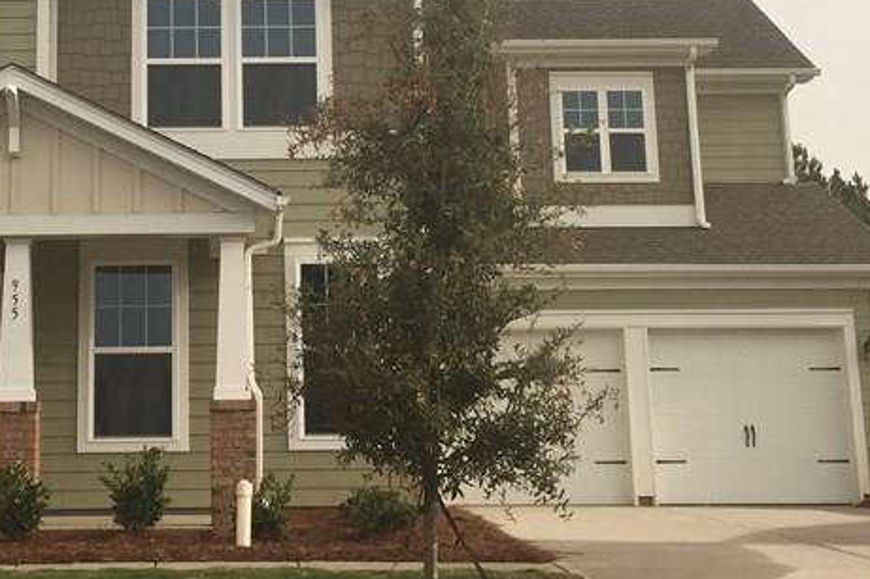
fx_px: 1618
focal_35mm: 67
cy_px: 70
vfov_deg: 19.9
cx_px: 225
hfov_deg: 29.6
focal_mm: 4.15
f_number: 2.2
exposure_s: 1/1582
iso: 32
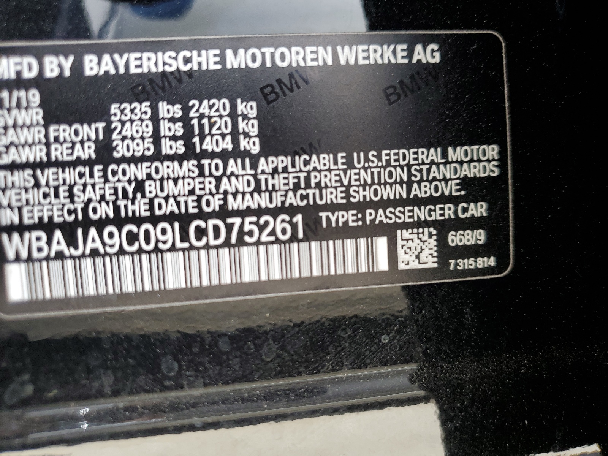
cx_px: 304
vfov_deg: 53.1
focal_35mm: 26
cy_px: 228
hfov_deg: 67.3
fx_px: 457
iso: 51
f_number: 1.5
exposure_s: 1/60.2
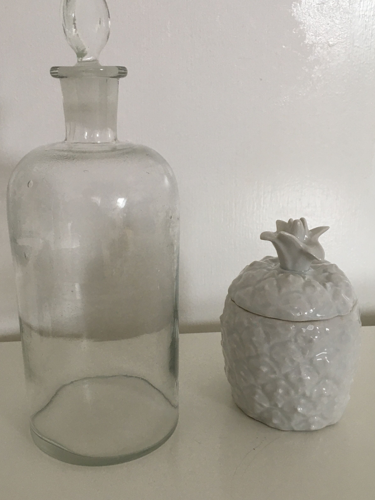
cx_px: 177
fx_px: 534
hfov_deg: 38.7
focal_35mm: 37
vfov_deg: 50.1
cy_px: 245
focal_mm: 4.15
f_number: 2.2
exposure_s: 1/33
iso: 100
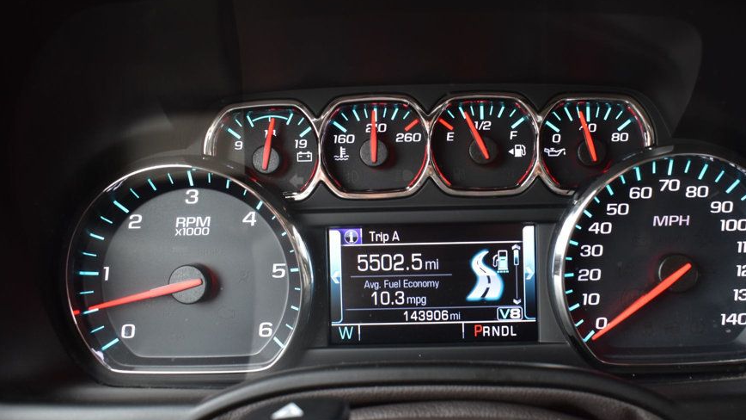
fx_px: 843
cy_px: 219
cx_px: 438
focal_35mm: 43
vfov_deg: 27.9
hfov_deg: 47.5
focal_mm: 23
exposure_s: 1/15
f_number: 6.3
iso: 400
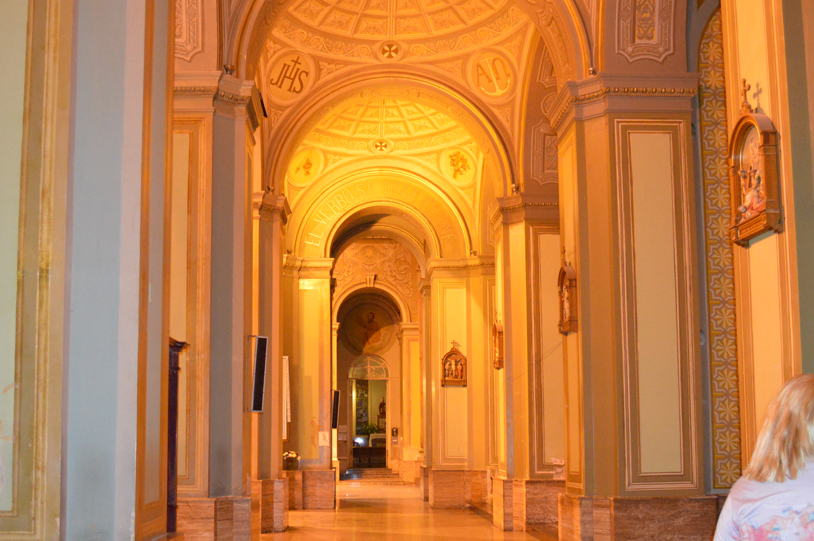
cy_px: 360
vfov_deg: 33.1
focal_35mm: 40
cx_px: 349
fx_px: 904
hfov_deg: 48.3
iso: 2800
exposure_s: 1/60
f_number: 3.8
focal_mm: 20
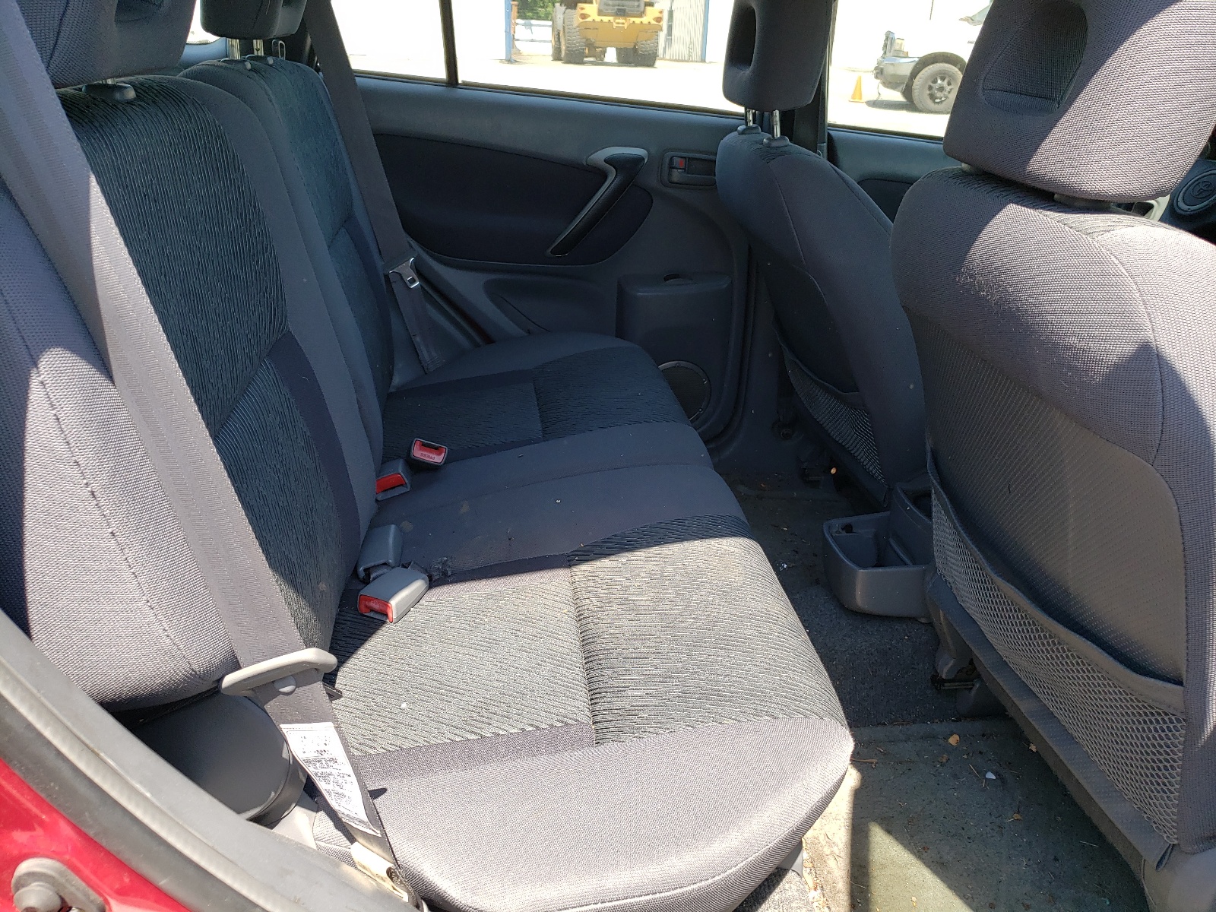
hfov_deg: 67.3
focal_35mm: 26
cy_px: 456
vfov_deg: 53.1
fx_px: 913
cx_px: 608
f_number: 1.5
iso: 50
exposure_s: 1/556
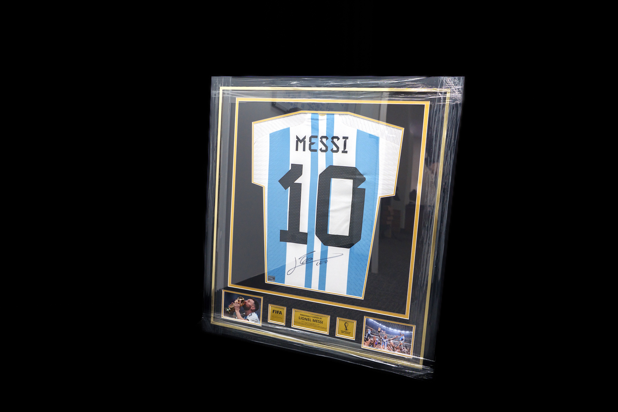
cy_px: 206
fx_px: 412
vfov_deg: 53.1
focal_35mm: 24
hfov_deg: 73.7
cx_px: 309
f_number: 2.8
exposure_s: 1/40
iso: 200
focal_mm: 16
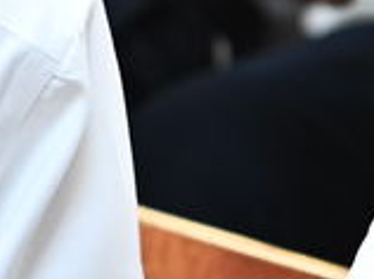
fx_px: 4779
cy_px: 95
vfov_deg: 3.3
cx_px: 31
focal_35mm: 443
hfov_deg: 4.5
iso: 1000
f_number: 3.2
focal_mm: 52
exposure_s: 1/160
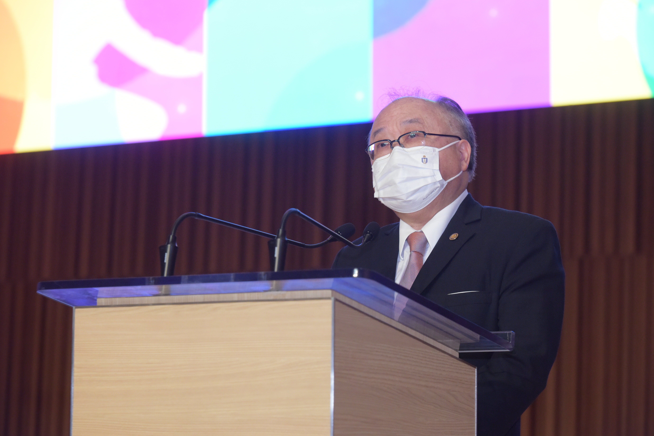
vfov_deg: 11.2
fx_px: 2216
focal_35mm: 122
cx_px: 327
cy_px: 218
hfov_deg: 16.8
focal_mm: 122
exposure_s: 1/200
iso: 4000
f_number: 5.6
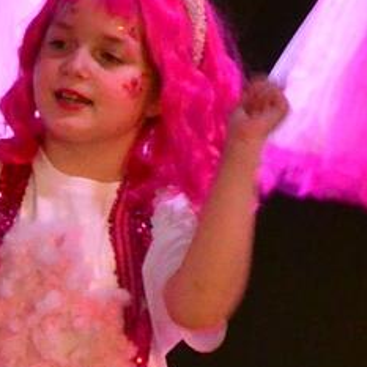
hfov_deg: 1.7
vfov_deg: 1.8
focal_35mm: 1001
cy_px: 350
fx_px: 12007
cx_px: -369
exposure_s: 1/80
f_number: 6.3
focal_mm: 170
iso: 3200
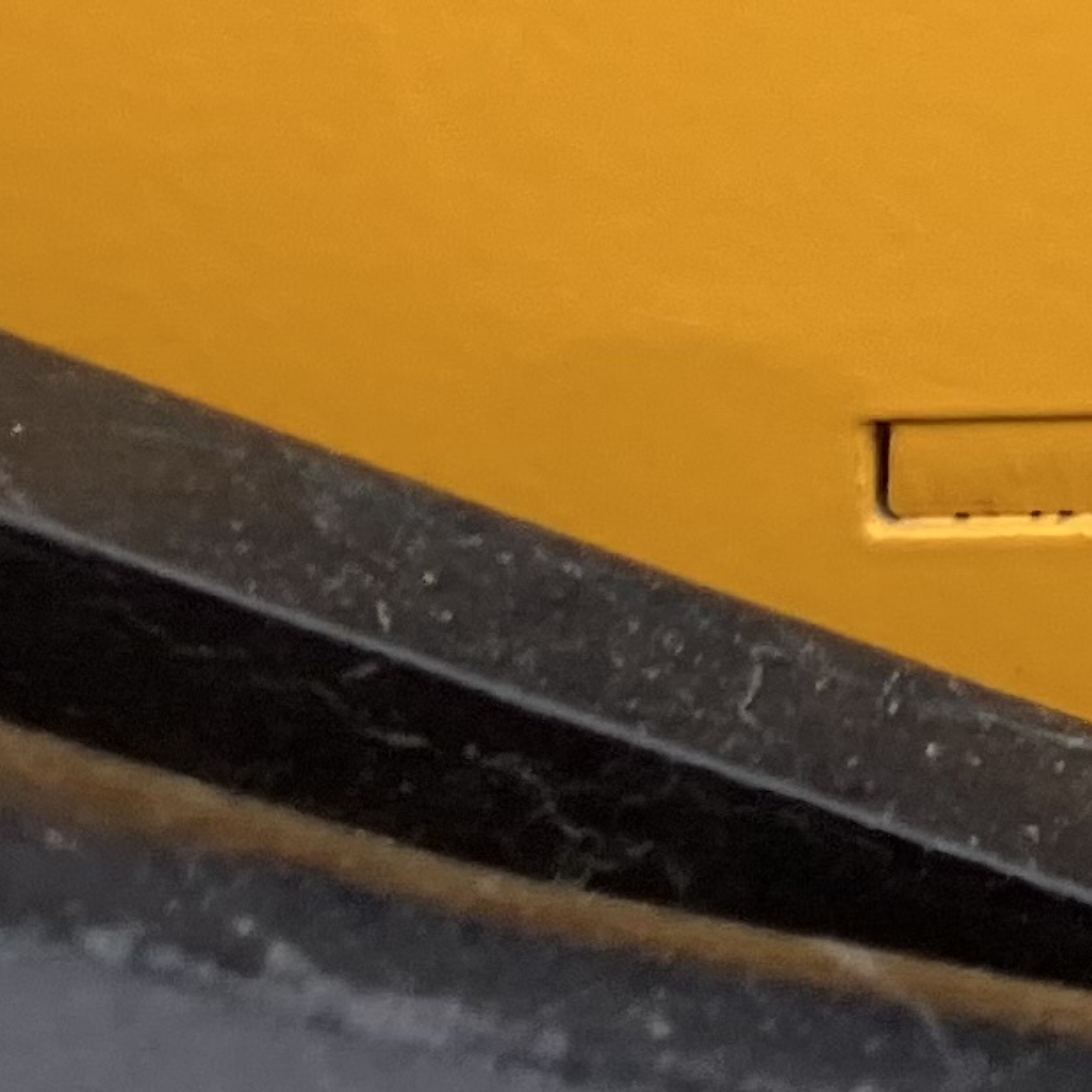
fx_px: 5782
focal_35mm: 162
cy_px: -1546
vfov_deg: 9.6
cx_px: 2570
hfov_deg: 9.6
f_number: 1.8
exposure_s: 1/360
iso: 32
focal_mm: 3.99
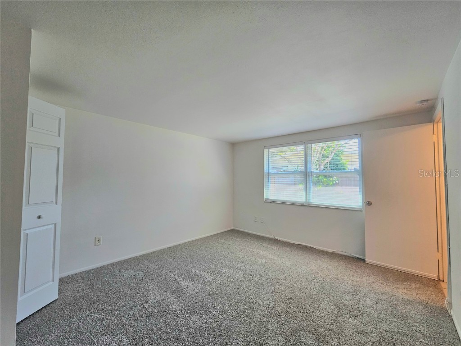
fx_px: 173
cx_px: 230
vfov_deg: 89.9
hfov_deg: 106.2
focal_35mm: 13
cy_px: 173
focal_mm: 2.2
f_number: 2.2
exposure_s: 1/60.2
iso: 100
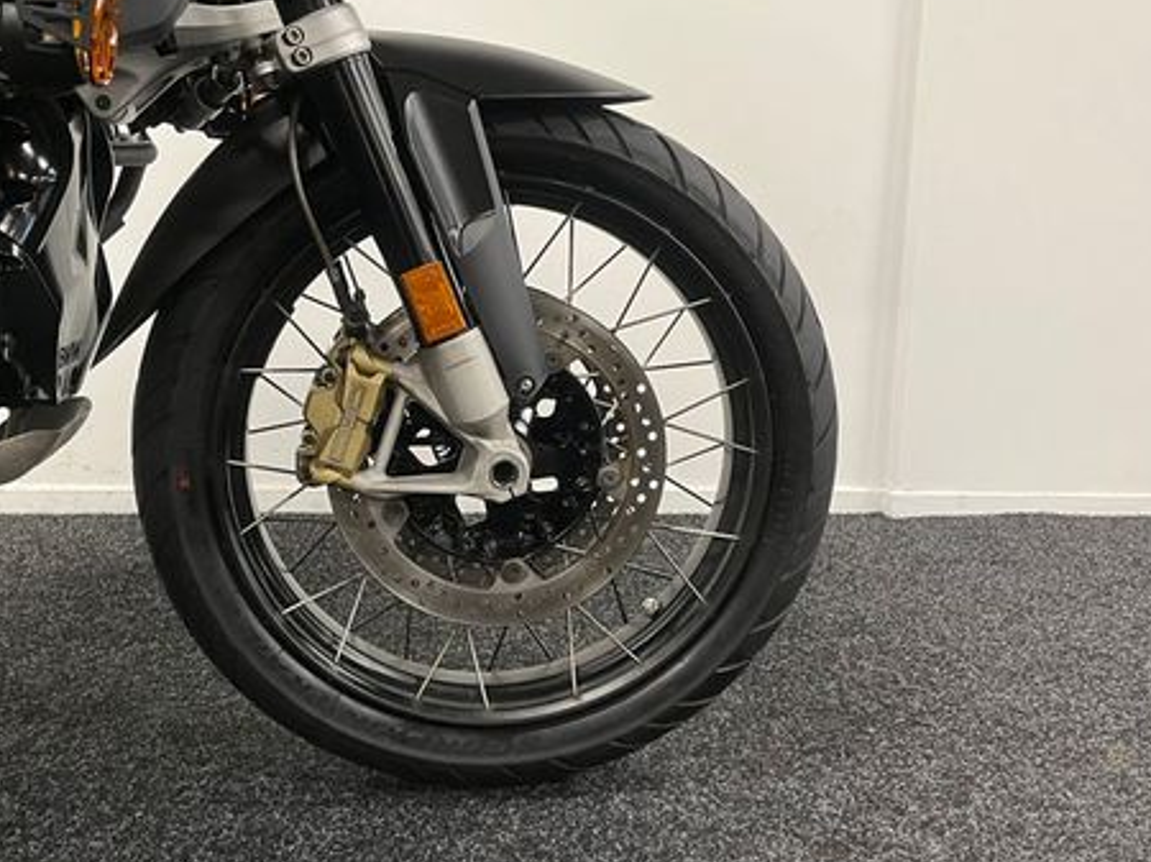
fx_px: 1230
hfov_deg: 50.0
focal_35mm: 37
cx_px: 483
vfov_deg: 38.5
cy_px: 368
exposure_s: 1/50
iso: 160
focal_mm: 5.1
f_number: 1.6
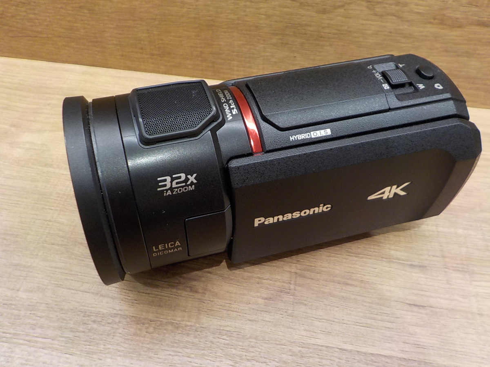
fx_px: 425
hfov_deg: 60.0
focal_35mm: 30
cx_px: 245
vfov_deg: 46.8
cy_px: 184
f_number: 3.3
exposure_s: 1/30
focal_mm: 4.1
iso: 140
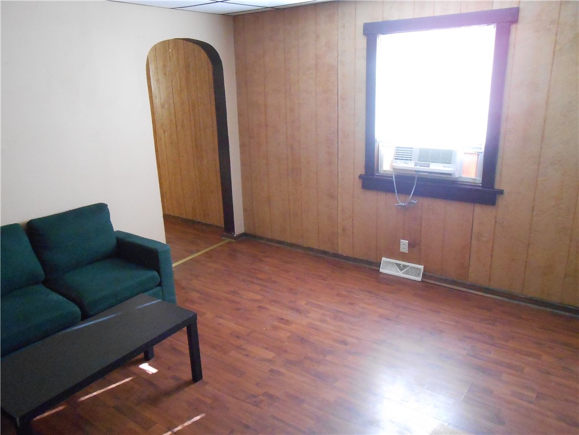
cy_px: 218
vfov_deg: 53.1
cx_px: 290
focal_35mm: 26
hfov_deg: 67.3
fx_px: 435
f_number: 3.5
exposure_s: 1/30
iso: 800
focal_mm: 4.6
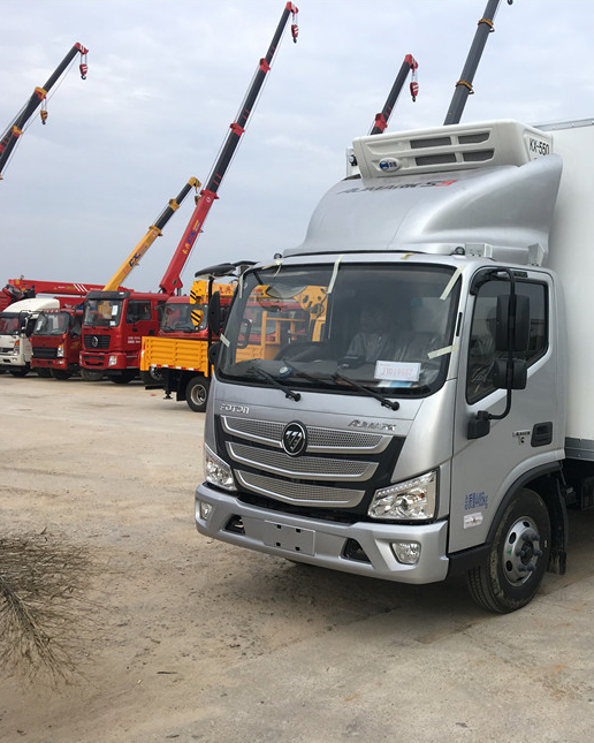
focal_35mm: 38
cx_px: 486
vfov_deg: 47.9
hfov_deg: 37.6
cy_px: 372
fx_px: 835
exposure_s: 1/657
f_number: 2.2
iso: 25
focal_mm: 4.15
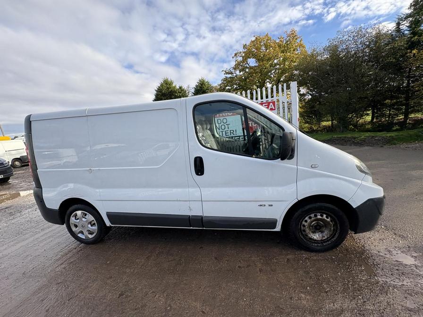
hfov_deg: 102.1
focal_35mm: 14
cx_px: 212
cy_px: 158
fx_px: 171
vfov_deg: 85.7
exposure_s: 1/573
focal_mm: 2.22
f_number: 2.2
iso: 40
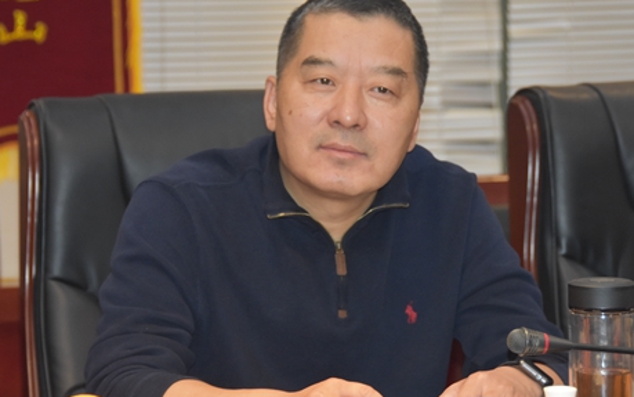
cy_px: 199
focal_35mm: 190
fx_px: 3278
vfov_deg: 6.9
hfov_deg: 11.0
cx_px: 326
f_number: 5.3
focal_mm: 95
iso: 2000
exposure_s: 1/60
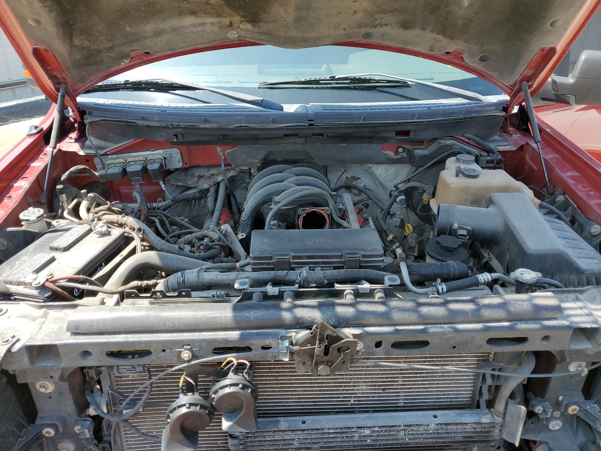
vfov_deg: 53.1
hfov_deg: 67.3
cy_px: 226
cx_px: 300
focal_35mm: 26
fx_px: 451
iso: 50
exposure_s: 1/833
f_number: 1.5
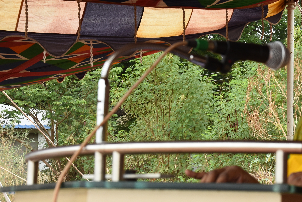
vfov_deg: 10.7
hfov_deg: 15.9
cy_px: 123
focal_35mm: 128
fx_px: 1074
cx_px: 255
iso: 250
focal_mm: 48
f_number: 7.1
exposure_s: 1/125
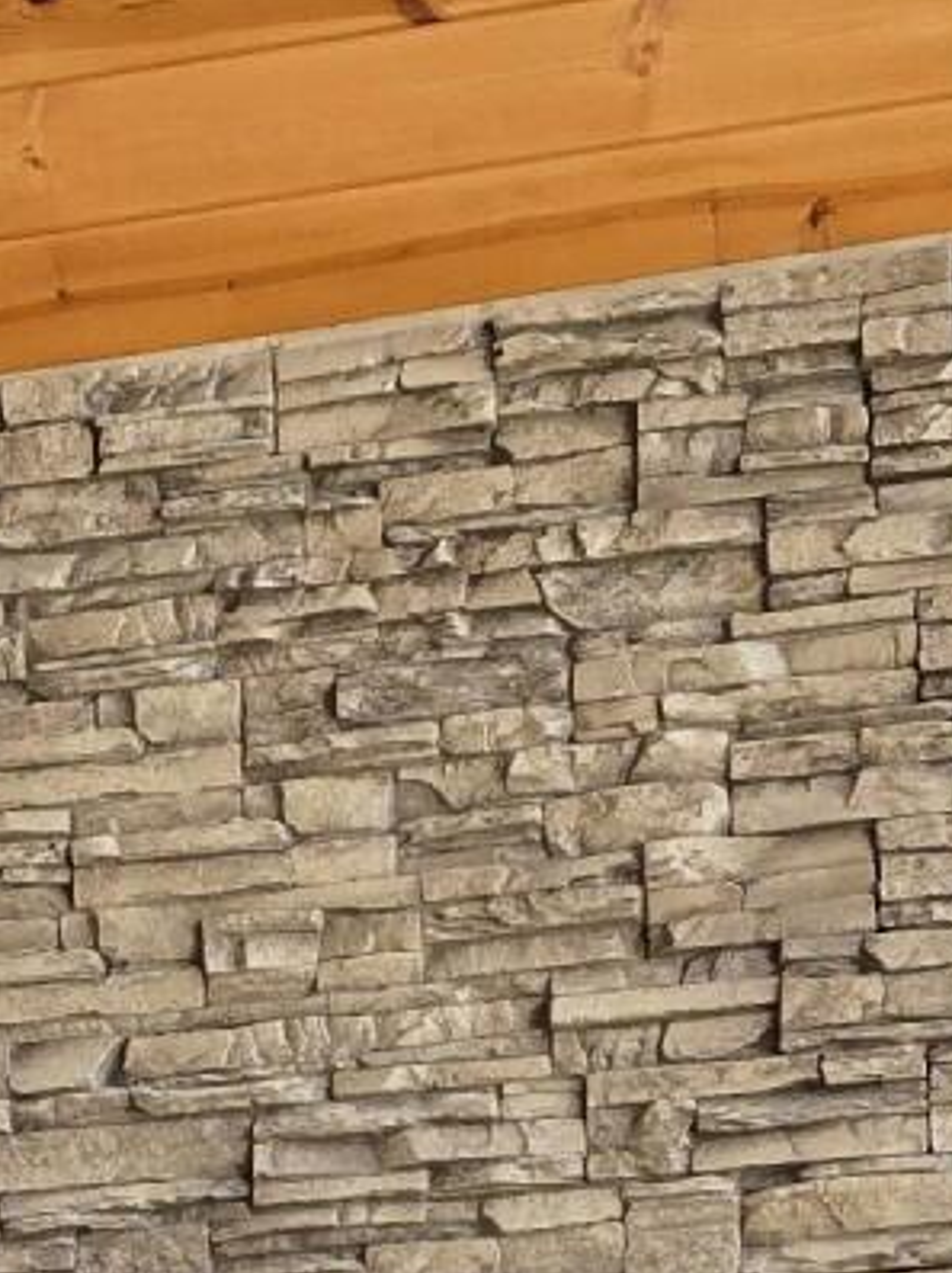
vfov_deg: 15.1
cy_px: 2152
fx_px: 4260
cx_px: -548
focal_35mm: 116
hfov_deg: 12.1
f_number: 1.7
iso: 64
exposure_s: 1/180
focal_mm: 6.3
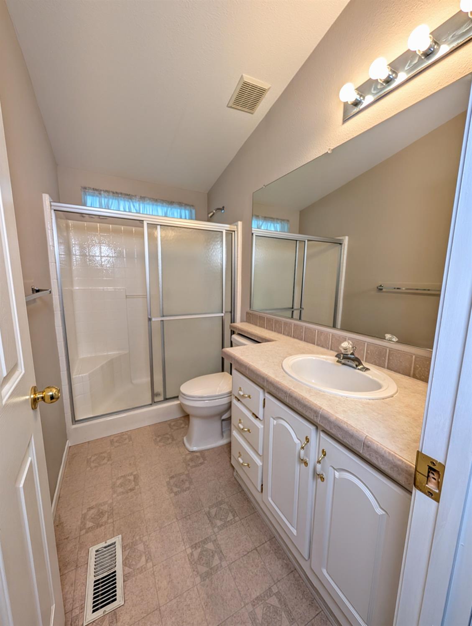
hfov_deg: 94.7
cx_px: 236
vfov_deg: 110.4
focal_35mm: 12
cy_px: 313
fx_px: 218
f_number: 1.7
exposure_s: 1/158
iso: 50
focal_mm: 2.02
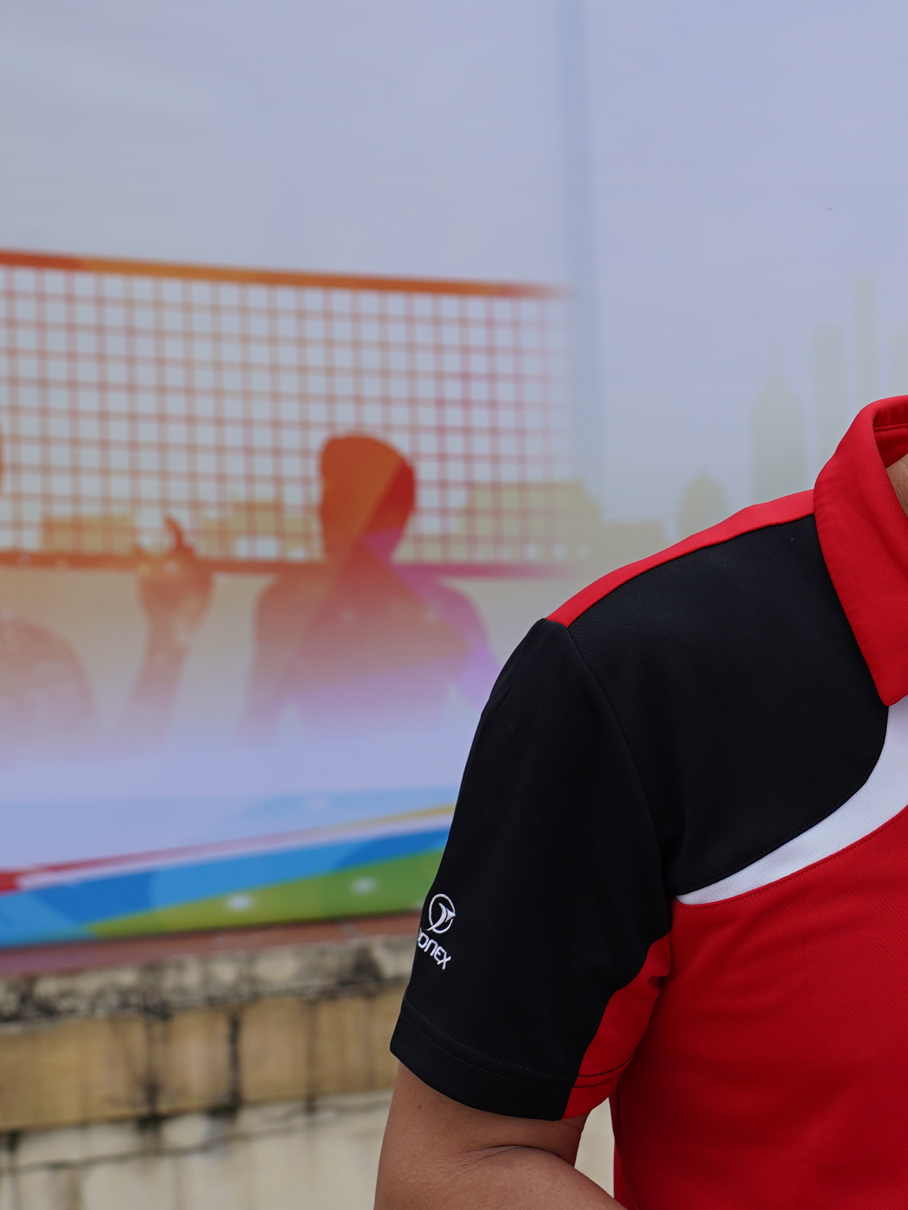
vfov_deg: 21.1
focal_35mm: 92
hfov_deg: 15.9
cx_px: 821
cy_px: 253
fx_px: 3218
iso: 100
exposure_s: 1/160
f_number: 4
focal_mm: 31
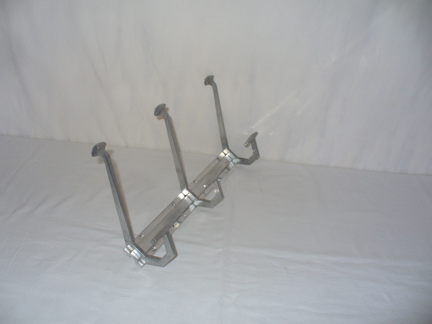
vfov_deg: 38.7
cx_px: 216
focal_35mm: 37
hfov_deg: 50.1
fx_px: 462
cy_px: 162
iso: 100
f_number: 2.8
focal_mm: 6.1
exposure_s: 1/50
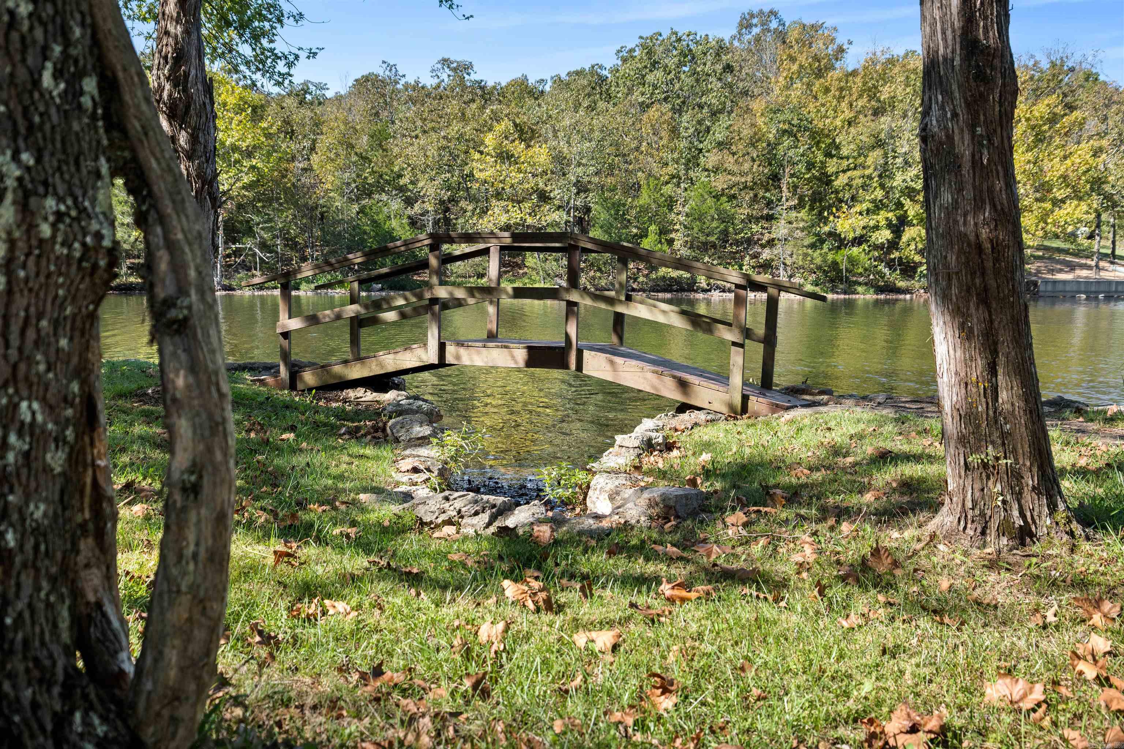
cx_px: 562
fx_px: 1093
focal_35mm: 35
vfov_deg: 37.9
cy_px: 374
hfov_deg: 54.4
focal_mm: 35
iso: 400
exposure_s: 1/800
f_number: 5.6
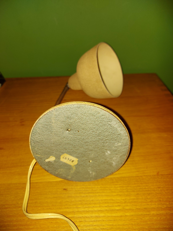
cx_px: 86
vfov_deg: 71.6
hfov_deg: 56.8
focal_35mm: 24
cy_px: 116
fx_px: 160
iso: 50
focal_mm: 5.23
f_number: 1.8
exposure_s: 1/60
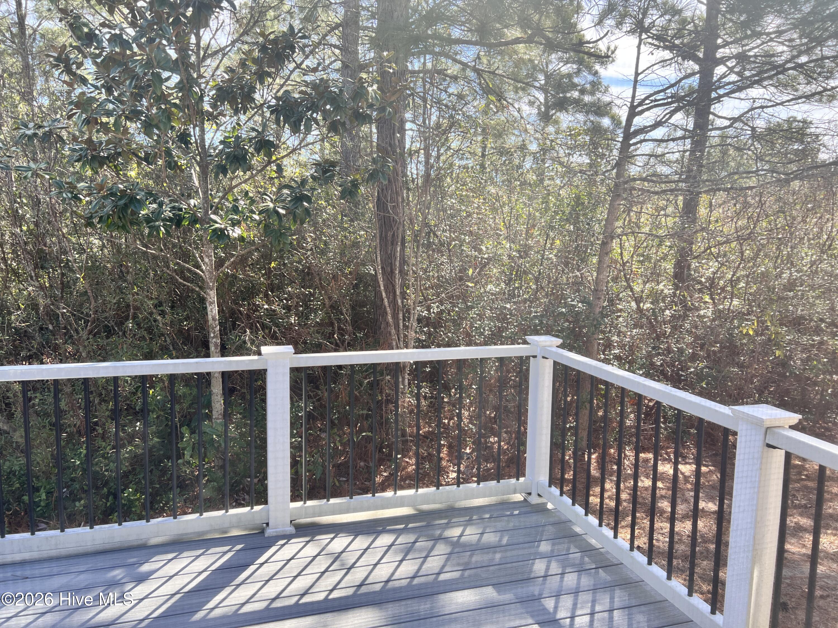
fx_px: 629
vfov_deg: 53.1
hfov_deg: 67.3
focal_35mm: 26
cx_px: 419
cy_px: 314
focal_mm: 5.7
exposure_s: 1/555
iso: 50
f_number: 1.5
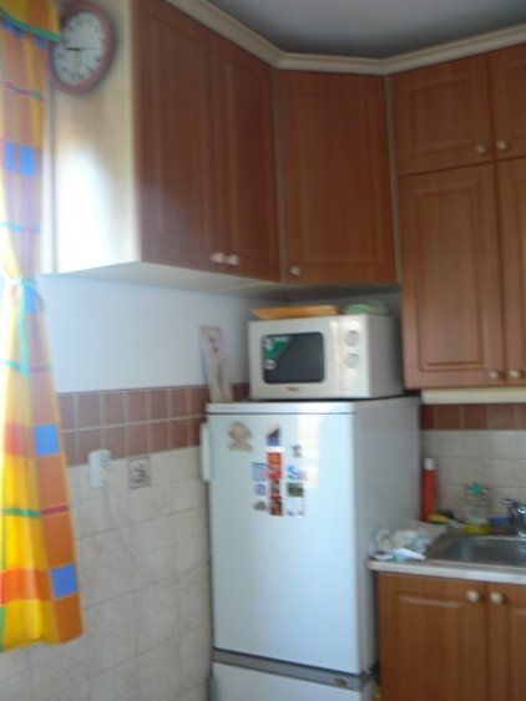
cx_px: 263
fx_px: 730
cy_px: 350
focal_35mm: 36
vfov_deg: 51.4
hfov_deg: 39.6
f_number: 2.8
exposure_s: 1/8
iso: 80
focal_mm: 6
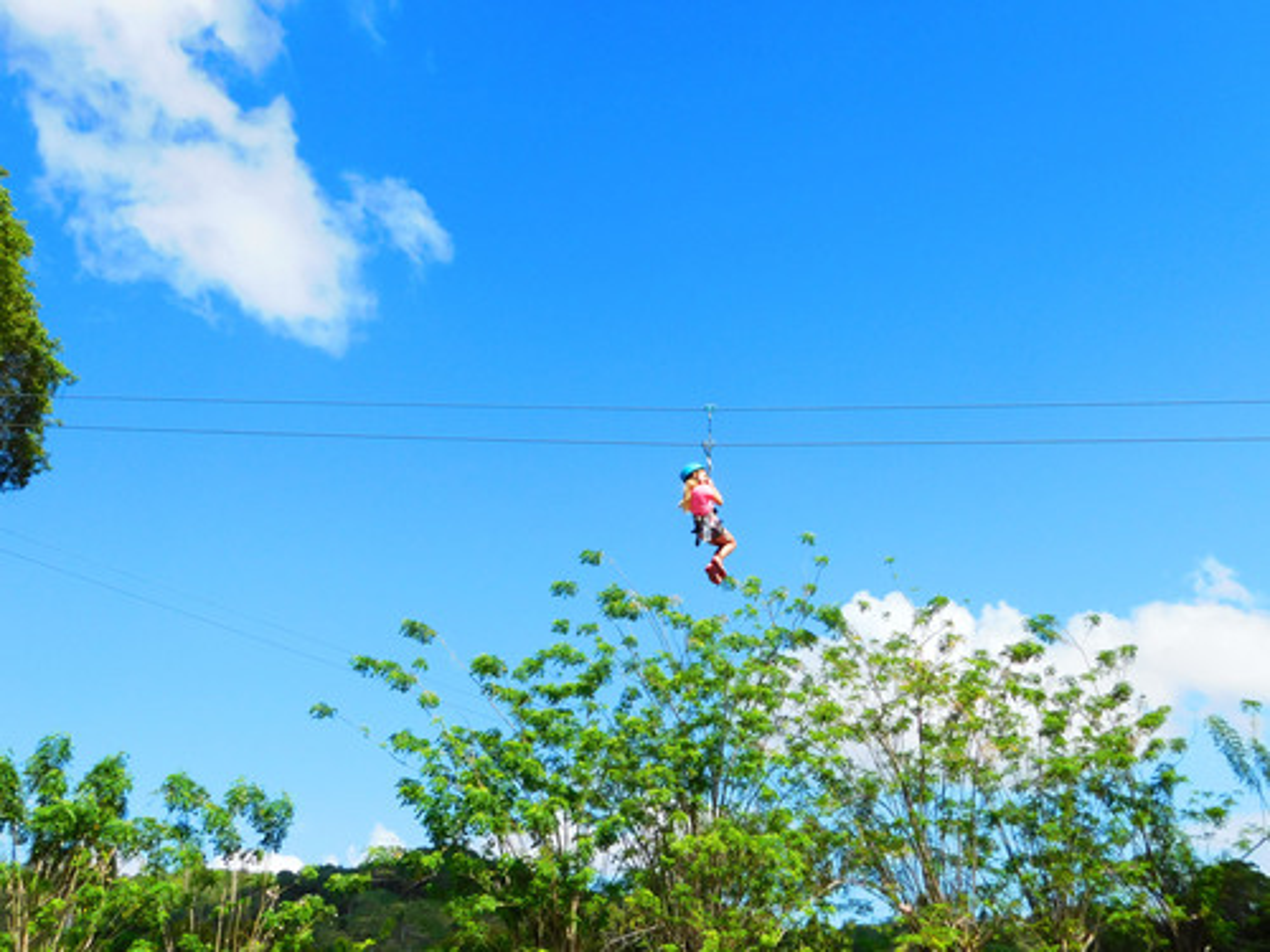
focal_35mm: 36
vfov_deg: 39.7
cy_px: 476
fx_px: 1321
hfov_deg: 51.4
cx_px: 635
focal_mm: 6.3
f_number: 3.5
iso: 125
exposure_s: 1/1250
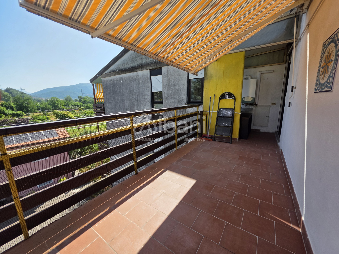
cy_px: 127
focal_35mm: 13
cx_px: 170
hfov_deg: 106.2
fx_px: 127
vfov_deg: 89.9
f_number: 1.9
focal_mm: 2.2
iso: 40
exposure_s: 1/1325
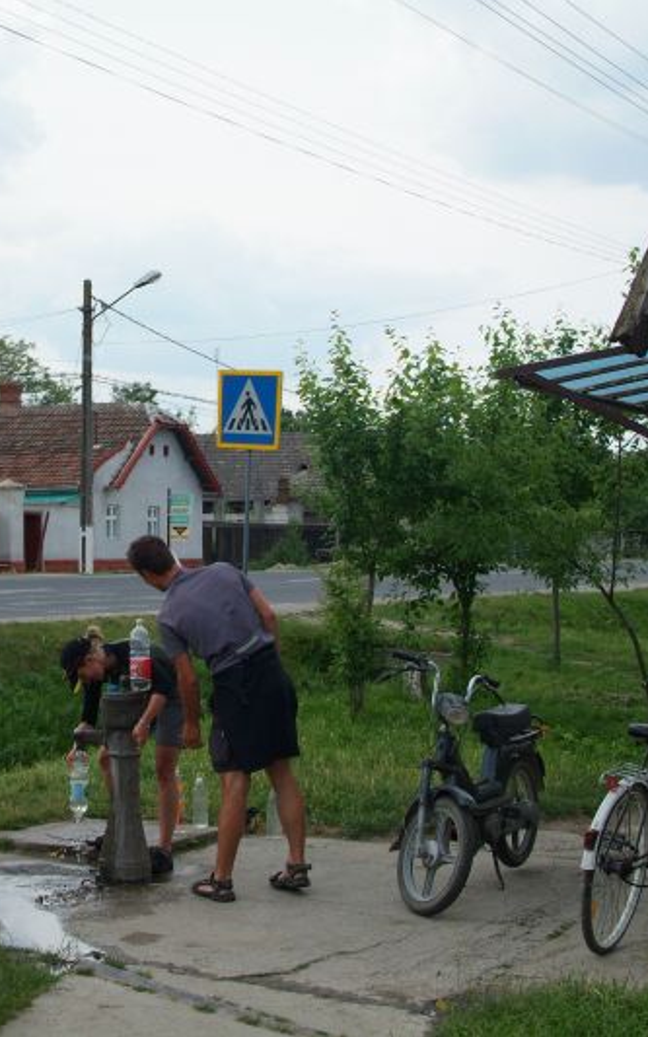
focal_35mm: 72
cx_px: 218
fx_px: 2035
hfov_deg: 18.0
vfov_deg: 28.6
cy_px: 518
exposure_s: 1/350
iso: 200
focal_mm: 31
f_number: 6.7
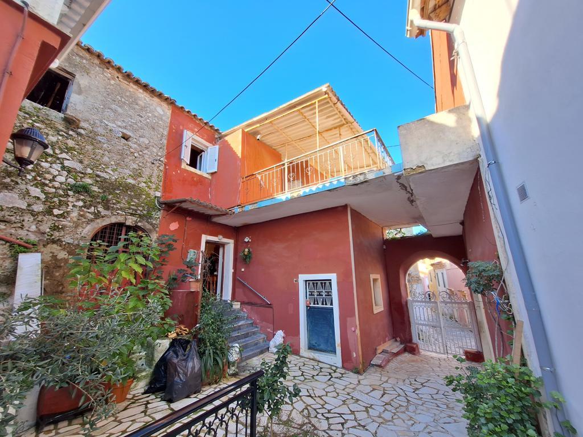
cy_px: 218
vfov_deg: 89.9
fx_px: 219
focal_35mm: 13
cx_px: 292
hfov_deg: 106.2
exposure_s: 1/104
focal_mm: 1.74
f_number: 2.2
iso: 40
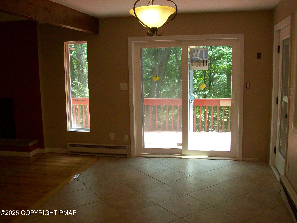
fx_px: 309
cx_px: 148
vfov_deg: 39.7
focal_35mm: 36
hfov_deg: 51.4
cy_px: 112
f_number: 2.7
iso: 200
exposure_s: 1/148
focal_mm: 6
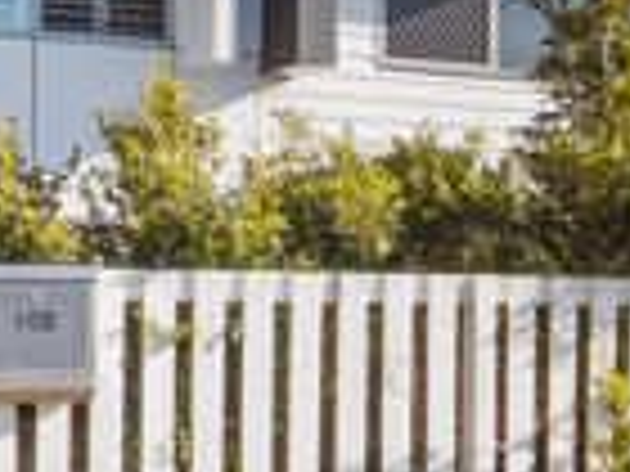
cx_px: 441
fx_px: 1001
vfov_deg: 25.3
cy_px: 0
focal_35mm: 55
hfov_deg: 34.5
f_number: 7.1
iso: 200
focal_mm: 7
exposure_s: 1/160
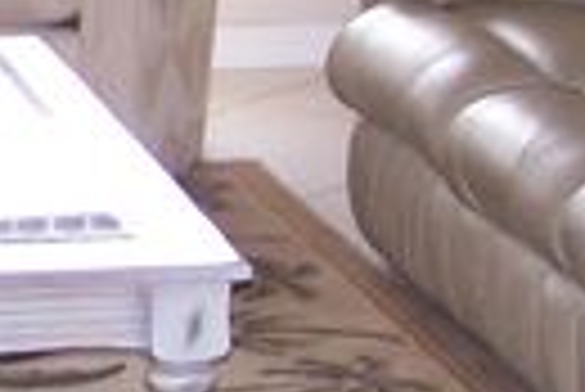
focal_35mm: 212
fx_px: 3449
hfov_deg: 9.5
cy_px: 25
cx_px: -207
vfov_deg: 6.5
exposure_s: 1/60
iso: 140
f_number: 2.8
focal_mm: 6.3
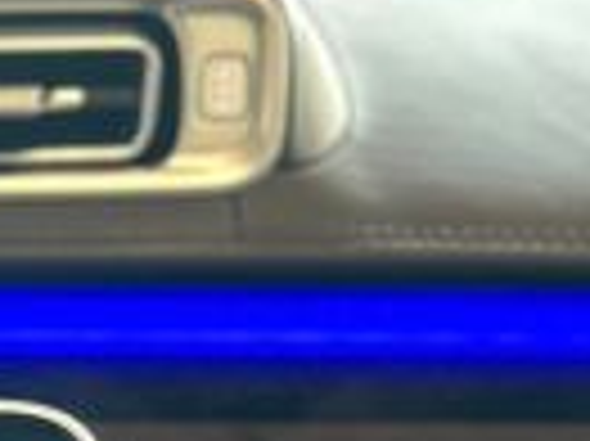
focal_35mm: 127
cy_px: 1012
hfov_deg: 13.2
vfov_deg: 10.3
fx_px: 2163
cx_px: -617
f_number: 1.5
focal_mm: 5.7
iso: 100
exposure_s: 1/54
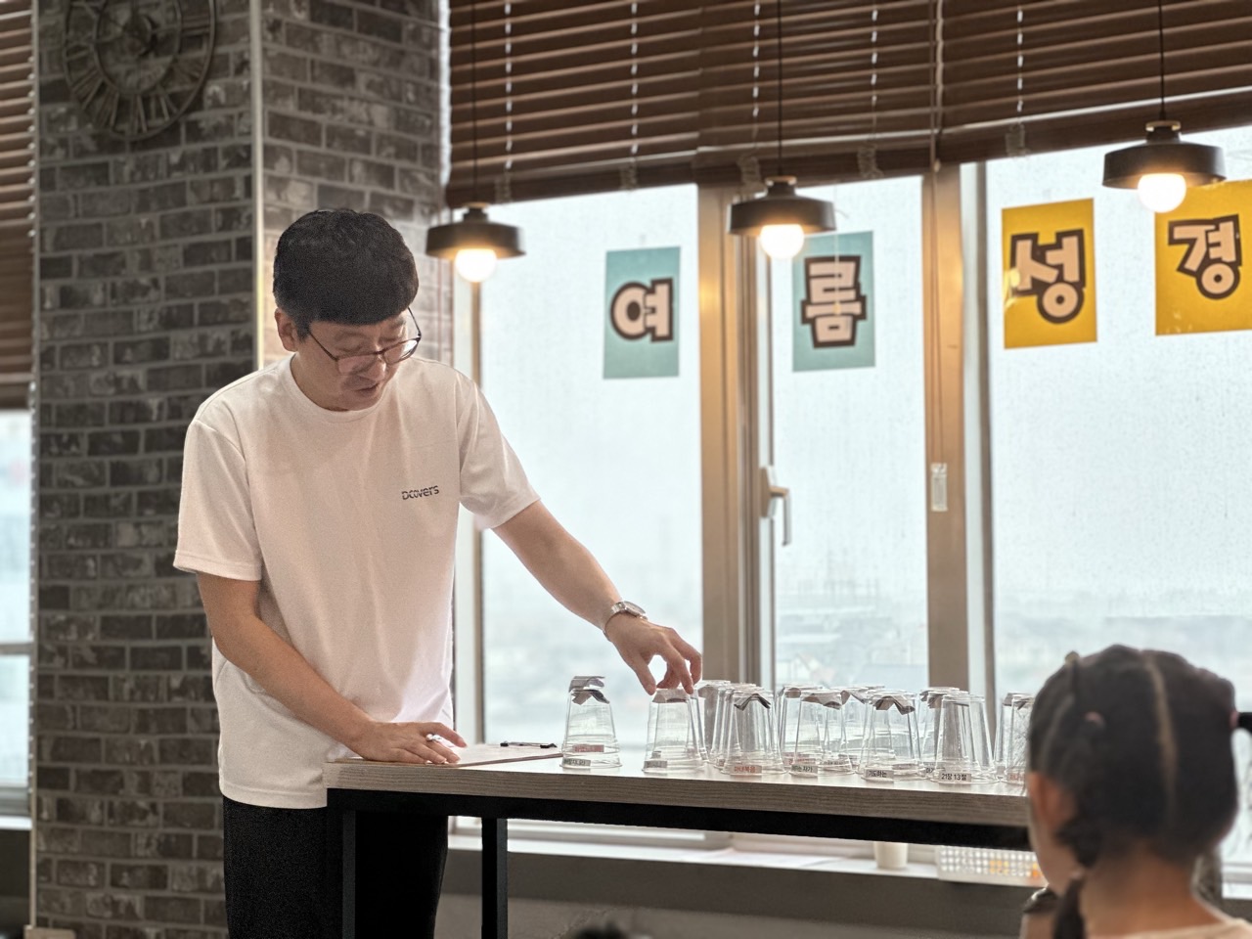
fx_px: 2785
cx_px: 626
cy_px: 470
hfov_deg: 25.3
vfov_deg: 19.1
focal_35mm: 77
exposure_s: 1/120
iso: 80
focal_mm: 9
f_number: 2.8
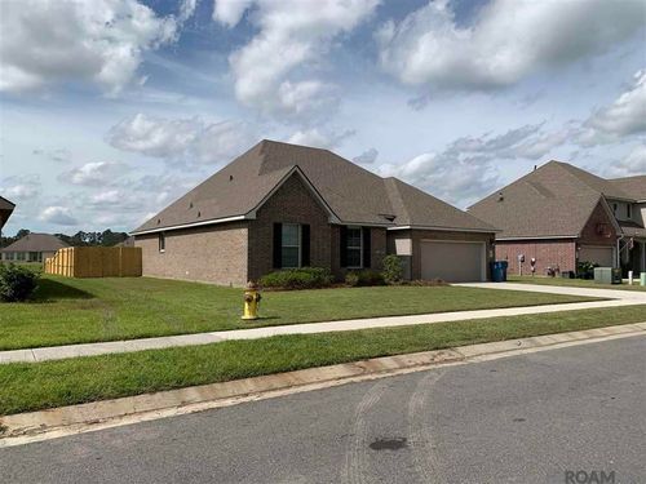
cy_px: 242
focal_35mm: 26
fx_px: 485
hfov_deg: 67.3
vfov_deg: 53.1
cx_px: 323
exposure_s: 1/4098
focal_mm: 4.25
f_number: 1.8
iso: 25
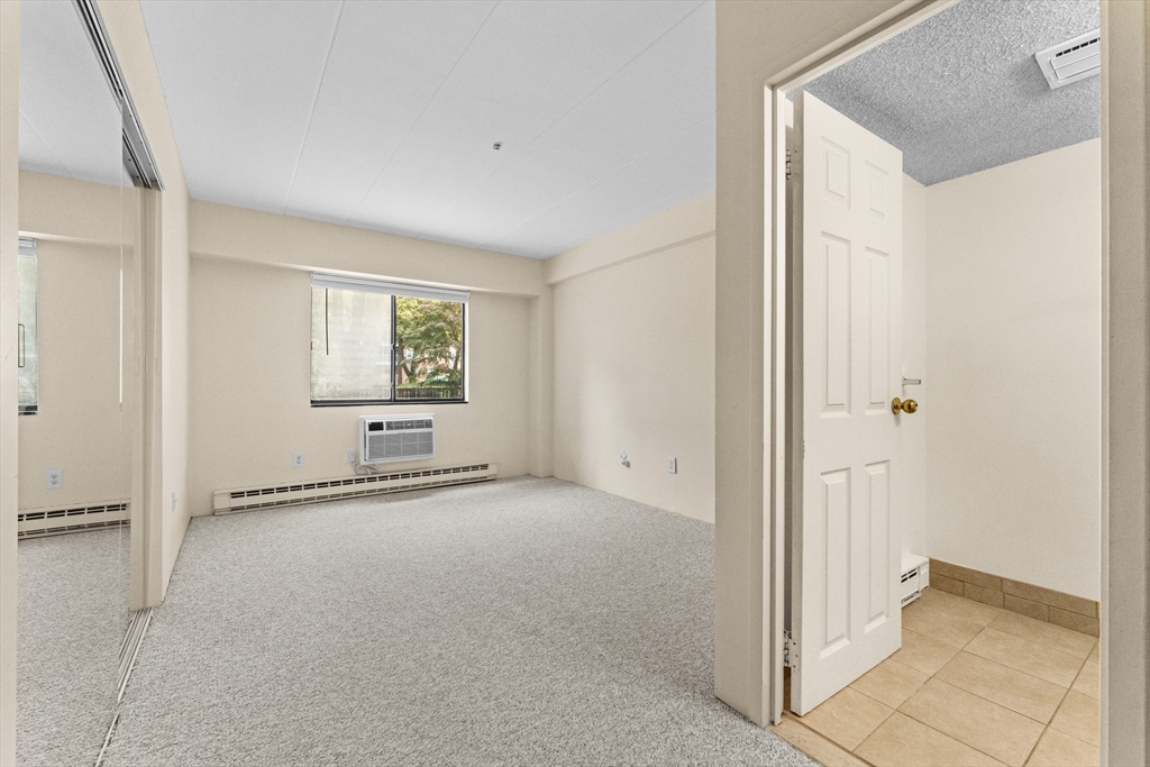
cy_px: 384
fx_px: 473
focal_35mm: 15
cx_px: 575
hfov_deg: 101.1
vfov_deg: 78.1
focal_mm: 14.8
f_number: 11
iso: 2500
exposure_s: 1/10
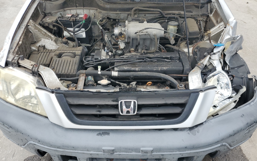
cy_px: 91
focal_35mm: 28
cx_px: 130
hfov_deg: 66.5
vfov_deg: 44.4
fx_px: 196
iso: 50
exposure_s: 1/769
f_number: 1.5
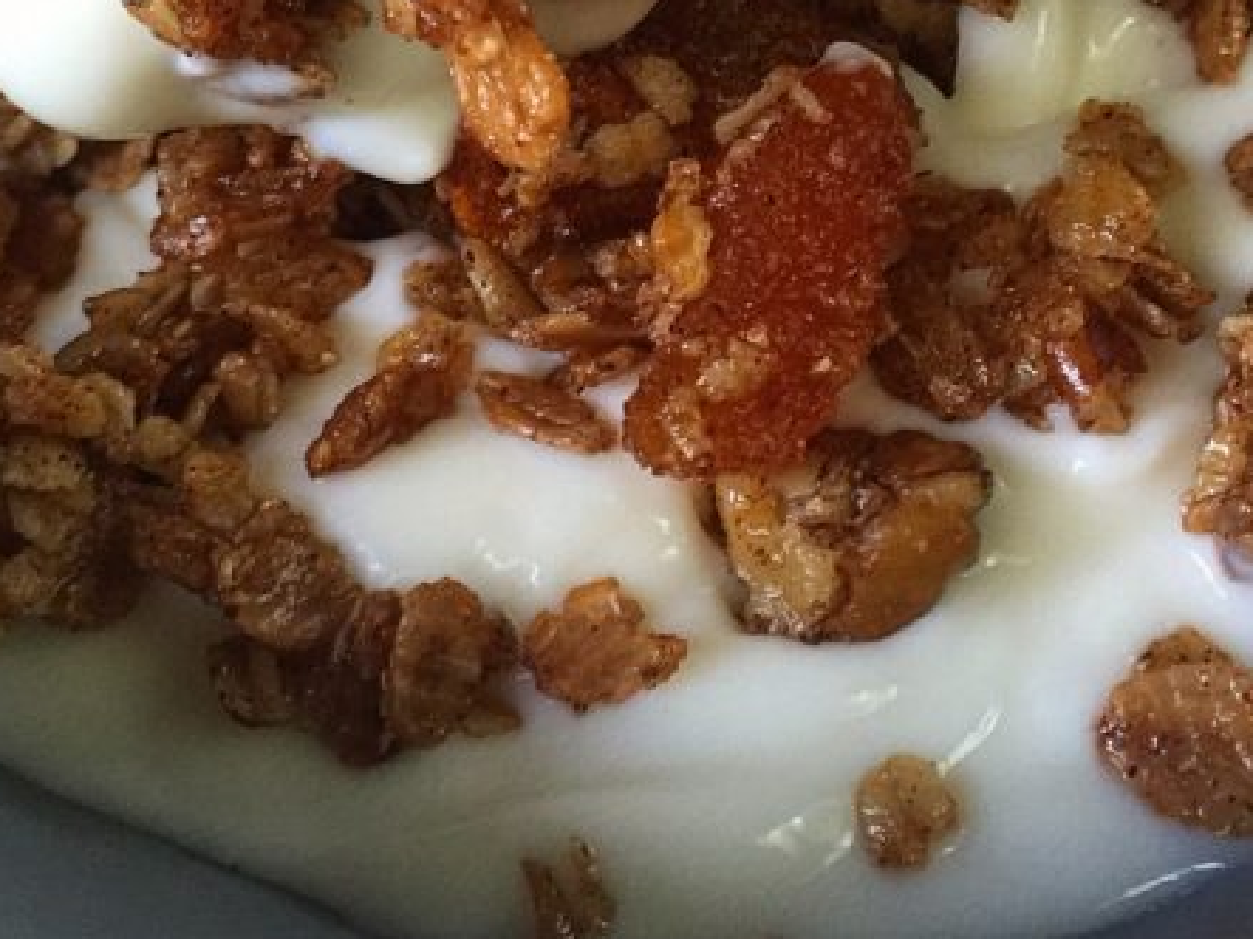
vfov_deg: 21.0
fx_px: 2425
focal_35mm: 67
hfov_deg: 28.9
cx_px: 535
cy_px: -57
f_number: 2.2
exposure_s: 1/15
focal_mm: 4.15
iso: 100
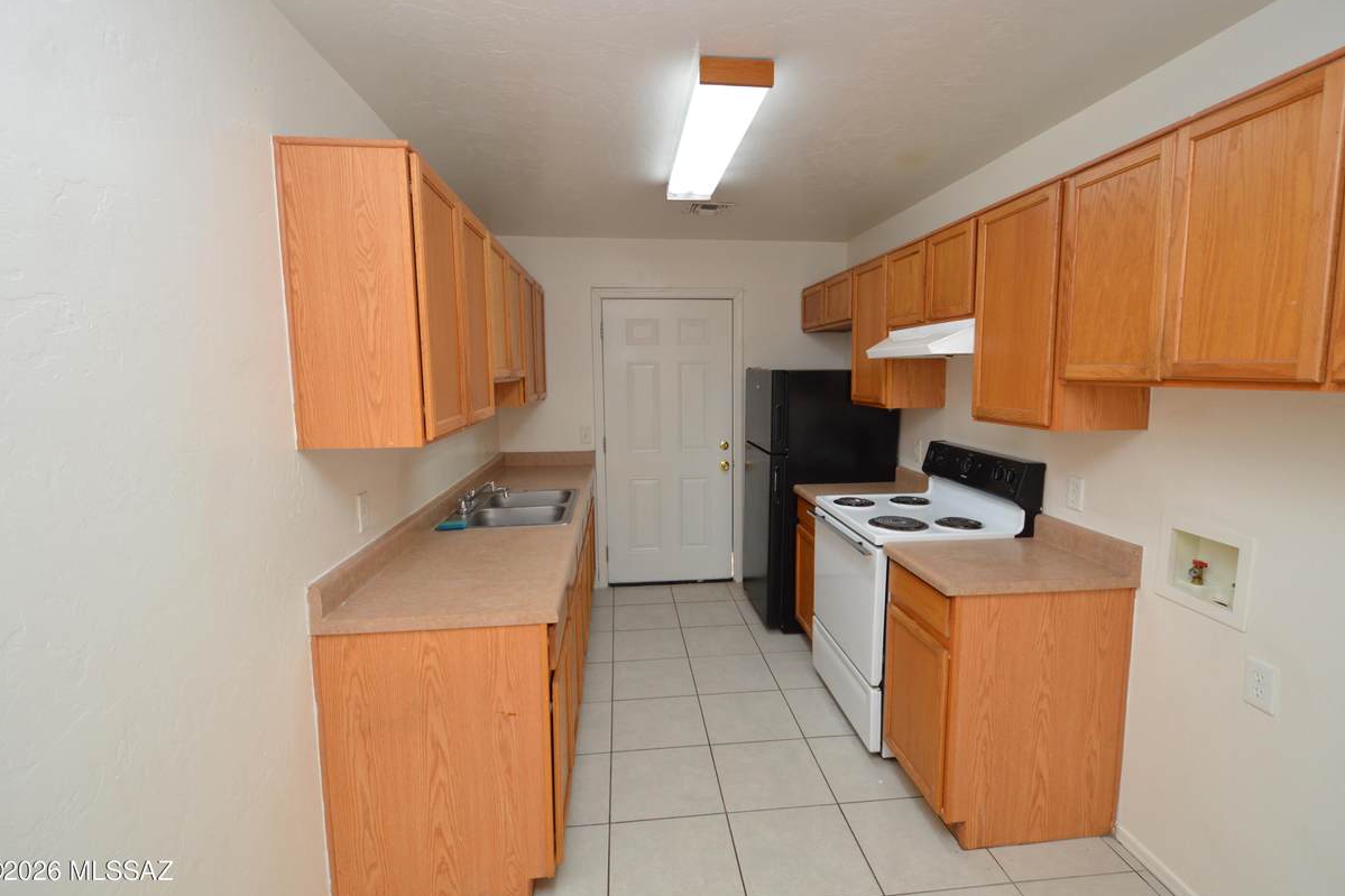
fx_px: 598
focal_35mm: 16
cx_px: 699
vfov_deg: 73.7
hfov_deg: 96.7
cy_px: 437
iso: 400
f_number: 4
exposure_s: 1/60
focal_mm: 10
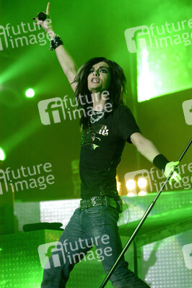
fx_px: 1202
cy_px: 144
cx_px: 96
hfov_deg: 9.1
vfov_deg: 13.7
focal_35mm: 150
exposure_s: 1/125
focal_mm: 100
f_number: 2.8
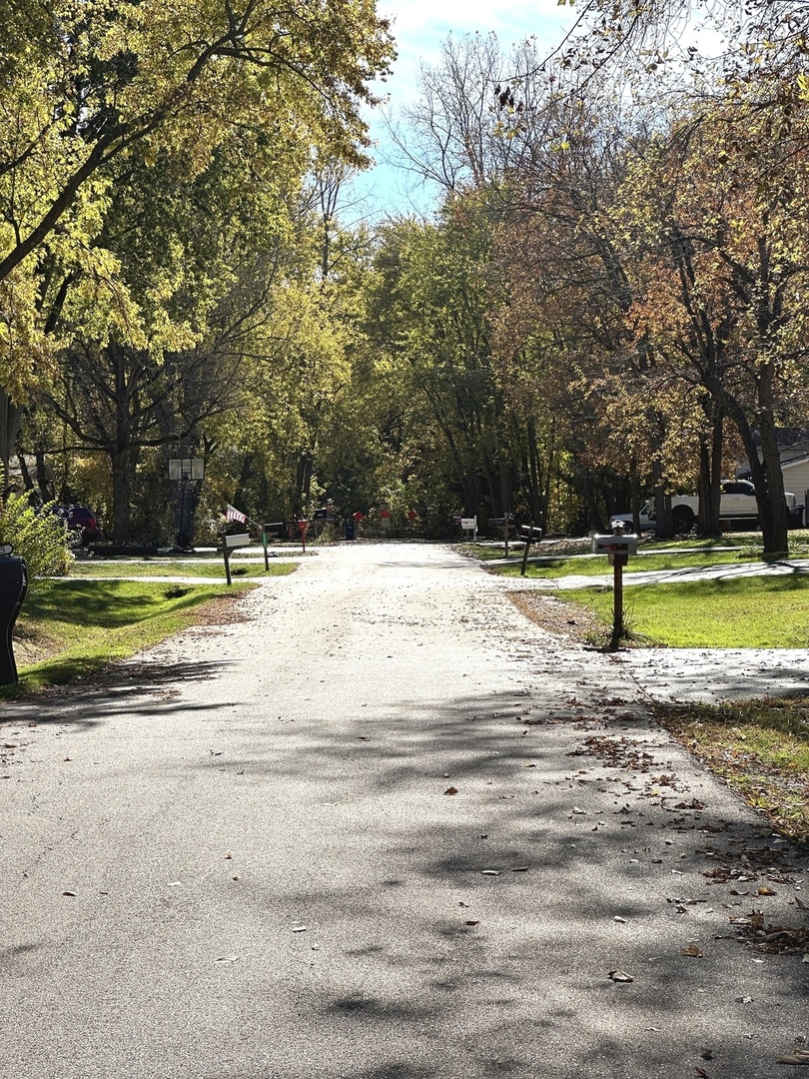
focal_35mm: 77
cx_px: 404
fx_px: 2399
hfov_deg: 19.1
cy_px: 540
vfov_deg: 25.3
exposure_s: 1/677
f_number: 2.8
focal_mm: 9
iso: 32
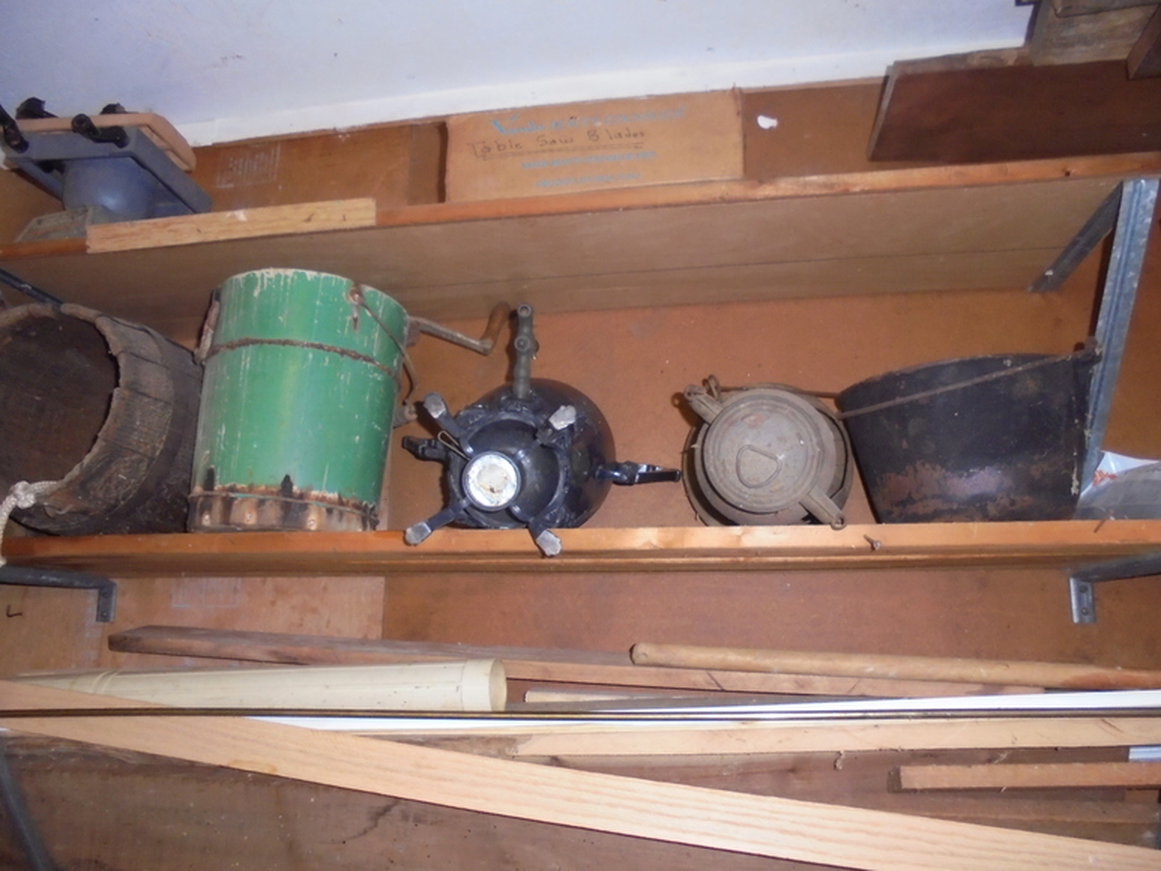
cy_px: 436
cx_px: 580
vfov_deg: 53.1
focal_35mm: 26
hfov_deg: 67.3
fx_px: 872
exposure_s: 1/30
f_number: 3.5
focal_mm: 4.6
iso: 320
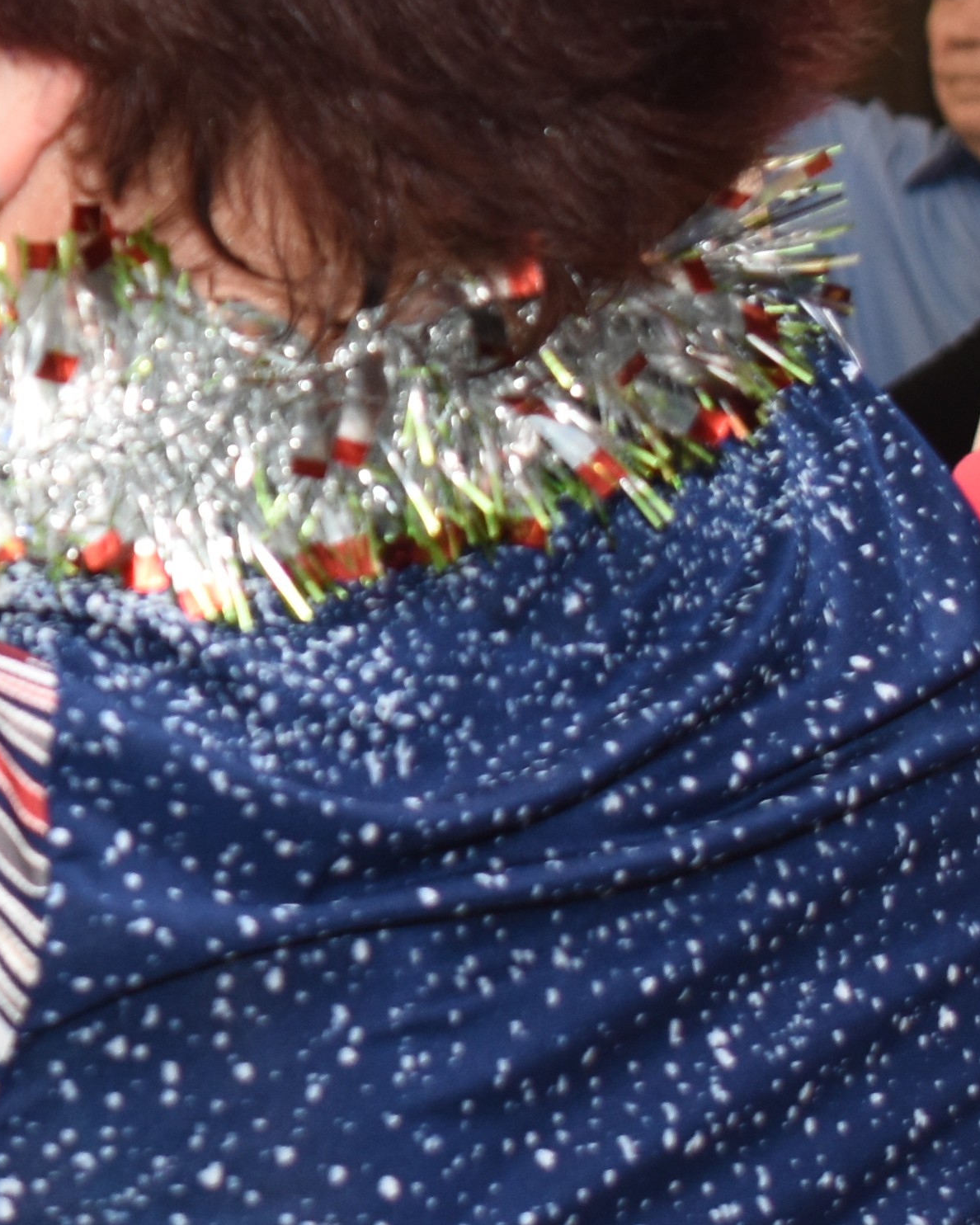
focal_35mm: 182
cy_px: 446
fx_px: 6598
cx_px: -920
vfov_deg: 10.6
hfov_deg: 8.1
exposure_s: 1/100
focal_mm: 32
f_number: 5
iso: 400
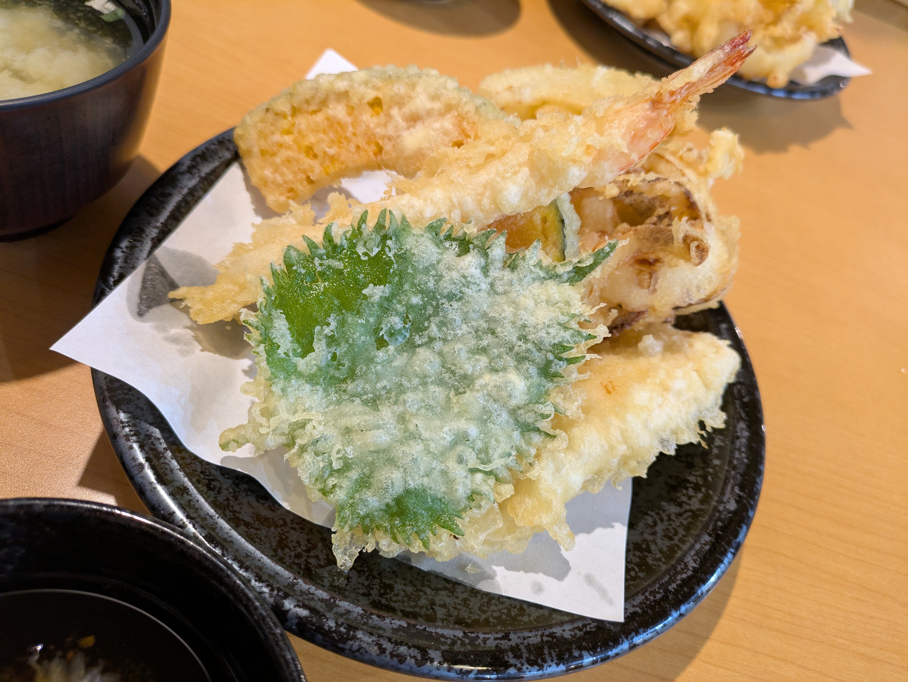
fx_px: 656
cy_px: 341
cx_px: 454
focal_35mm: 25
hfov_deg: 69.4
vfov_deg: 54.9
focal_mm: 5.43
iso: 395
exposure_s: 1/40
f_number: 1.89
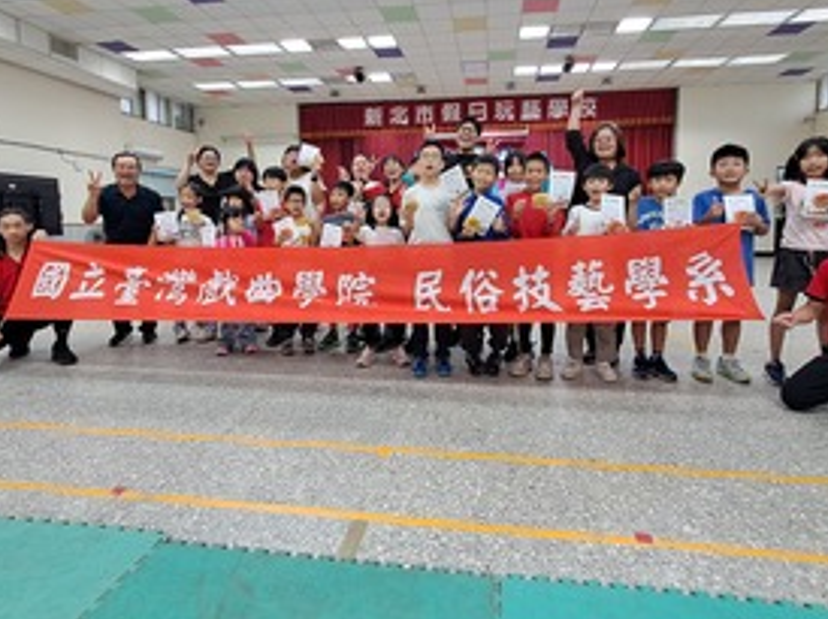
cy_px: 254
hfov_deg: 84.6
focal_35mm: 19
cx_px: 438
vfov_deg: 68.0
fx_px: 454
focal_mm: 1.42
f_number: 2.2
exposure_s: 1/40
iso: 100
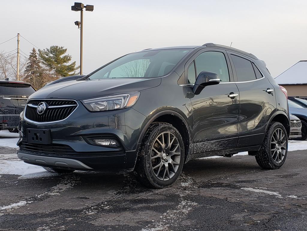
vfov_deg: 53.1
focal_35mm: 26
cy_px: 116
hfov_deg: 67.3
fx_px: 231
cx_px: 154
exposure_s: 1/447
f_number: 2.4
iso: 50
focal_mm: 4.3
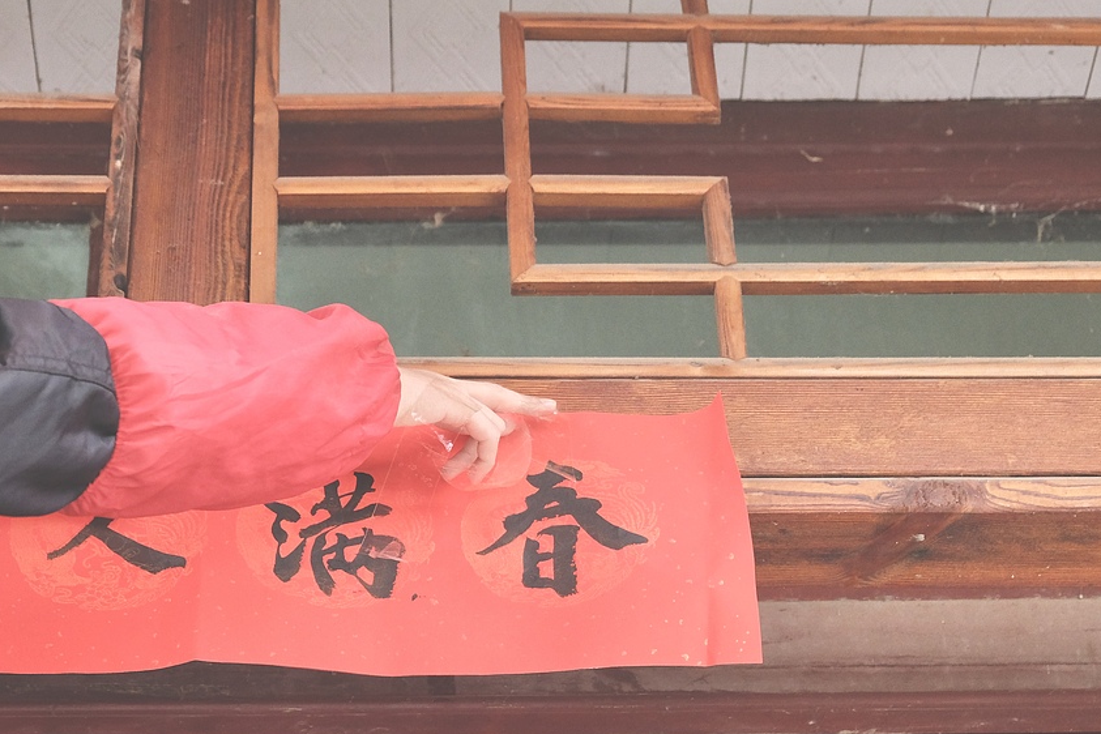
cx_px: 438
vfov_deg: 16.0
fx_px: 2599
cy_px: 513
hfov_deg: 23.9
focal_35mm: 85
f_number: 3.6
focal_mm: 37.4
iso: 1600
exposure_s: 1/52
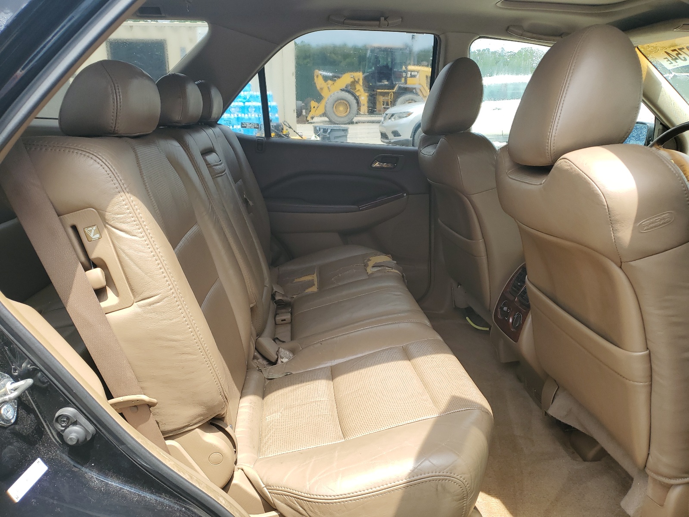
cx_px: 344
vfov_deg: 53.1
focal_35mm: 26
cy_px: 258
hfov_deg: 67.3
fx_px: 518
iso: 50
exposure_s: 1/625
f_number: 1.5
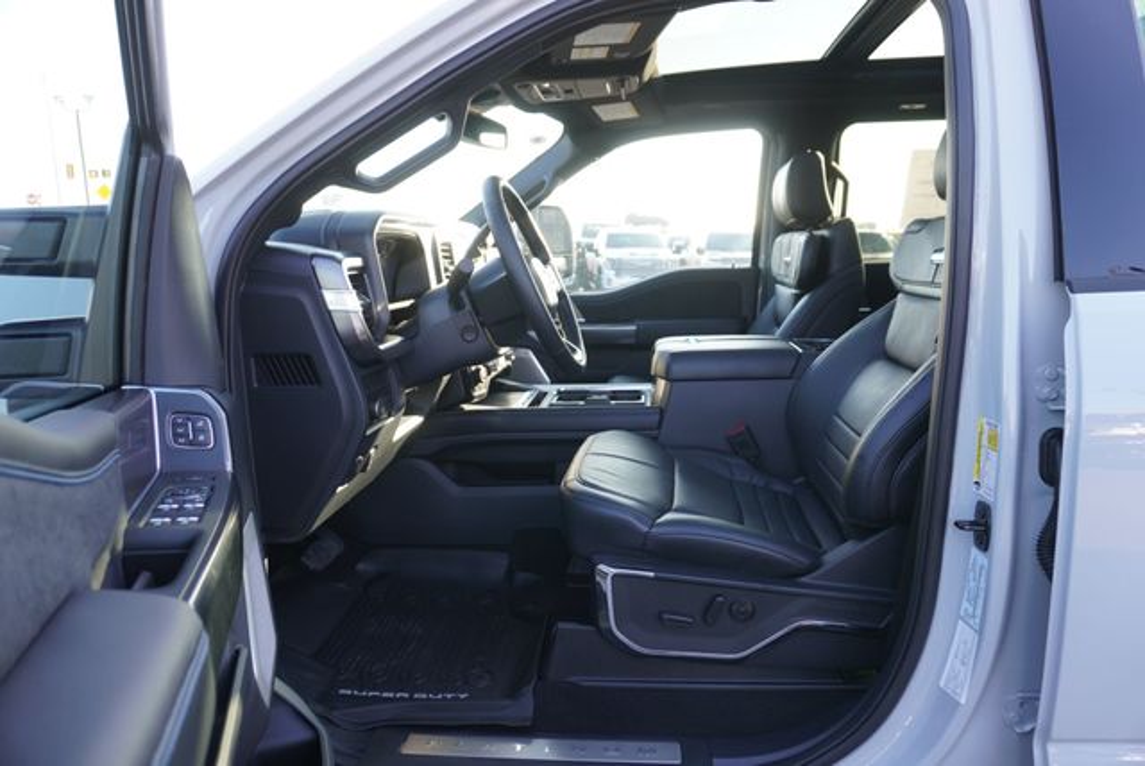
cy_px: 383
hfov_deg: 73.7
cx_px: 572
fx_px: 764
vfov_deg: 53.2
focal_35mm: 24
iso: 125
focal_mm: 16
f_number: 4
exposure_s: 1/60
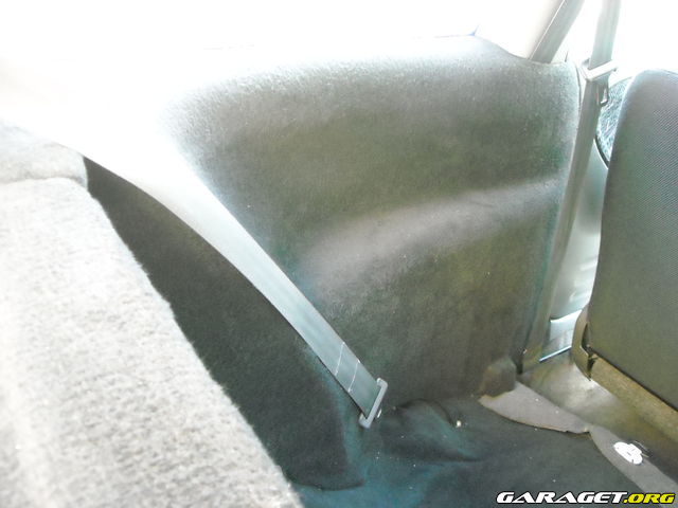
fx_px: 686
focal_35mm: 35
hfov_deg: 52.6
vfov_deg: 40.7
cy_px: 254
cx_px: 339
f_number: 2.8
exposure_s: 1/38
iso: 800
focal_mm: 5.7
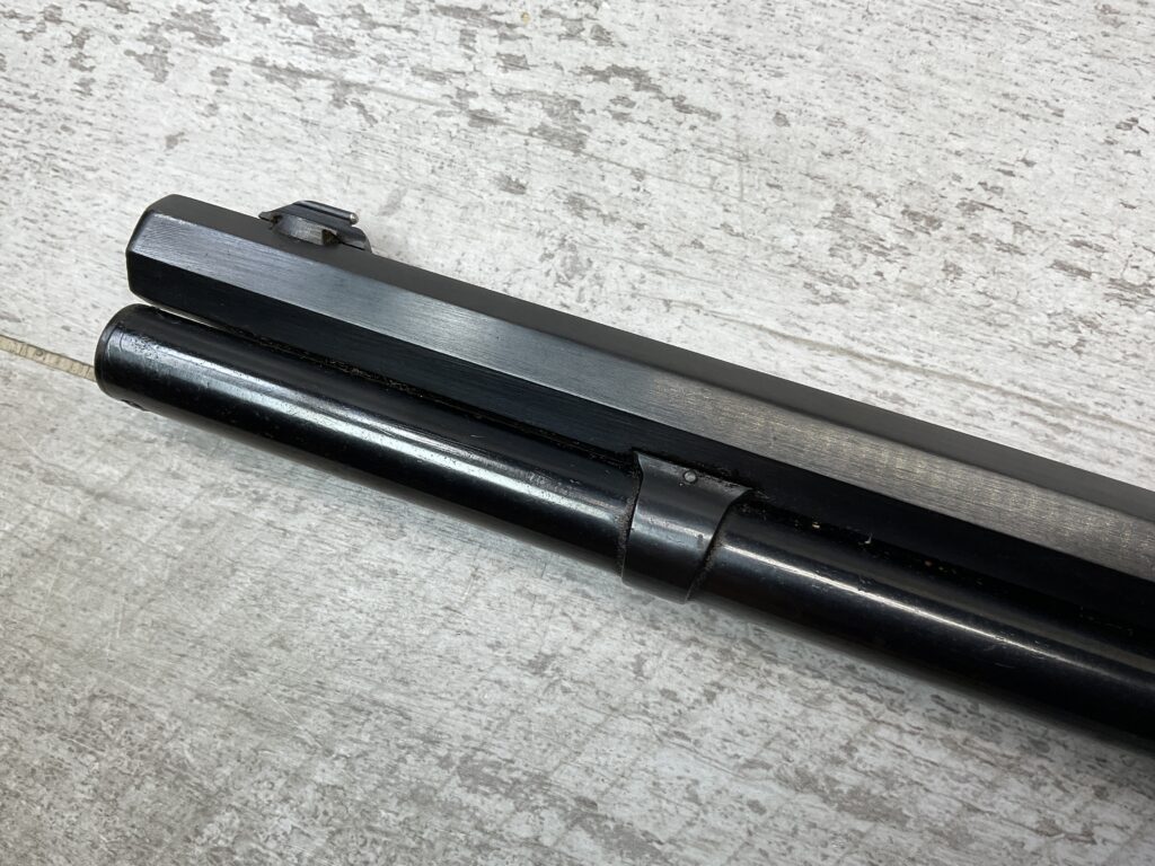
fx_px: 968
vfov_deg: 48.2
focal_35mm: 29
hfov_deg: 61.7
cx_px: 578
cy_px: 433
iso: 16
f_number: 1.8
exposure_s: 1/130
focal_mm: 3
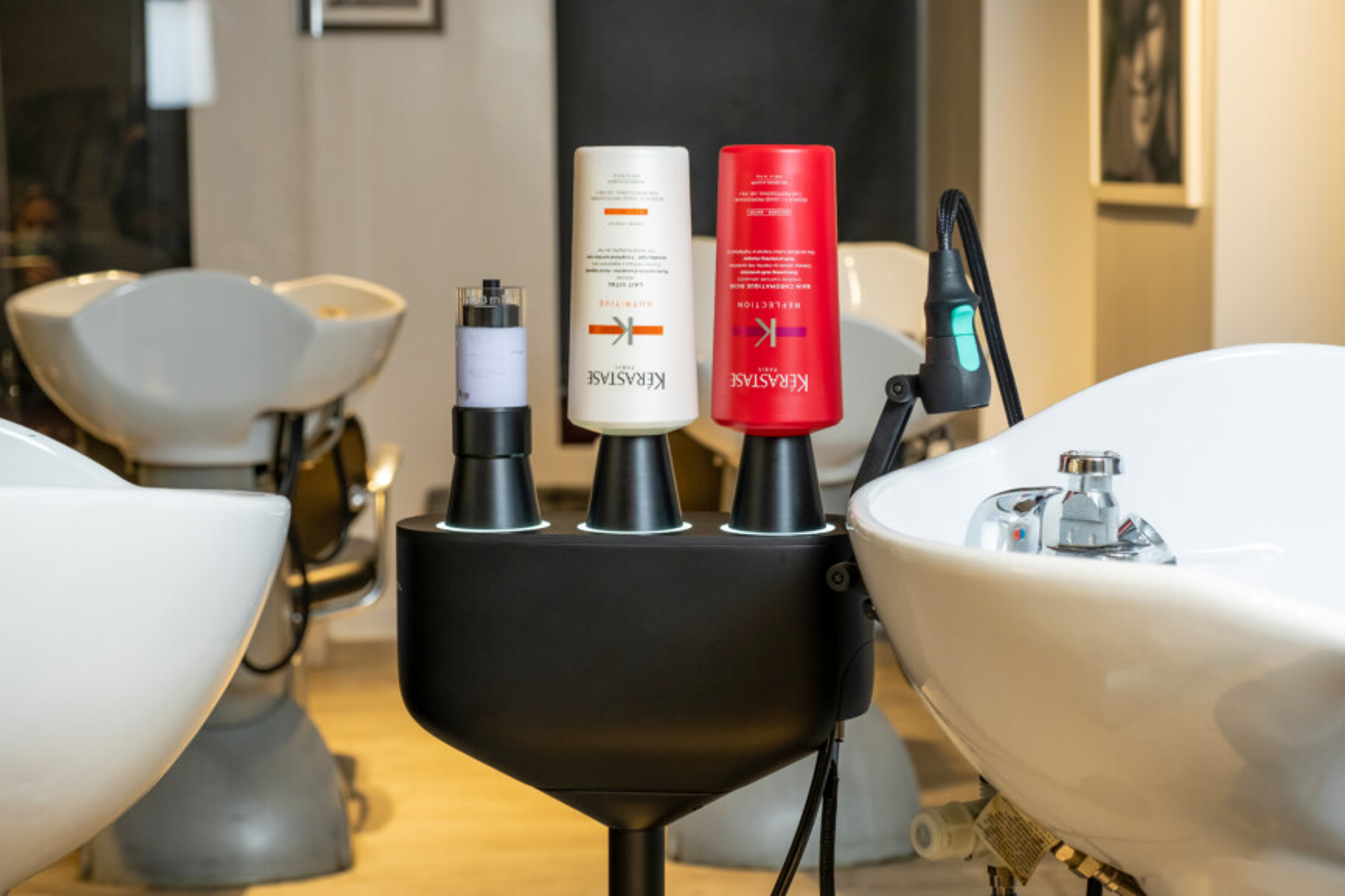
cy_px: 448
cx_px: 672
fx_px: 2316
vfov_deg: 21.9
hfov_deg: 32.4
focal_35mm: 62
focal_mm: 41.4
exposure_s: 1/125
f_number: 4
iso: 800
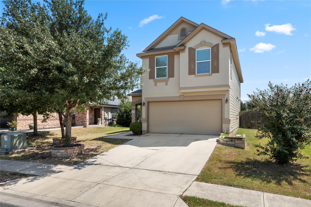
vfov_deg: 57.2
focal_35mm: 22
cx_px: 156
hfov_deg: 78.6
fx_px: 190
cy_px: 104
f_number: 8
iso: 250
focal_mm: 22
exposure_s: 1/800
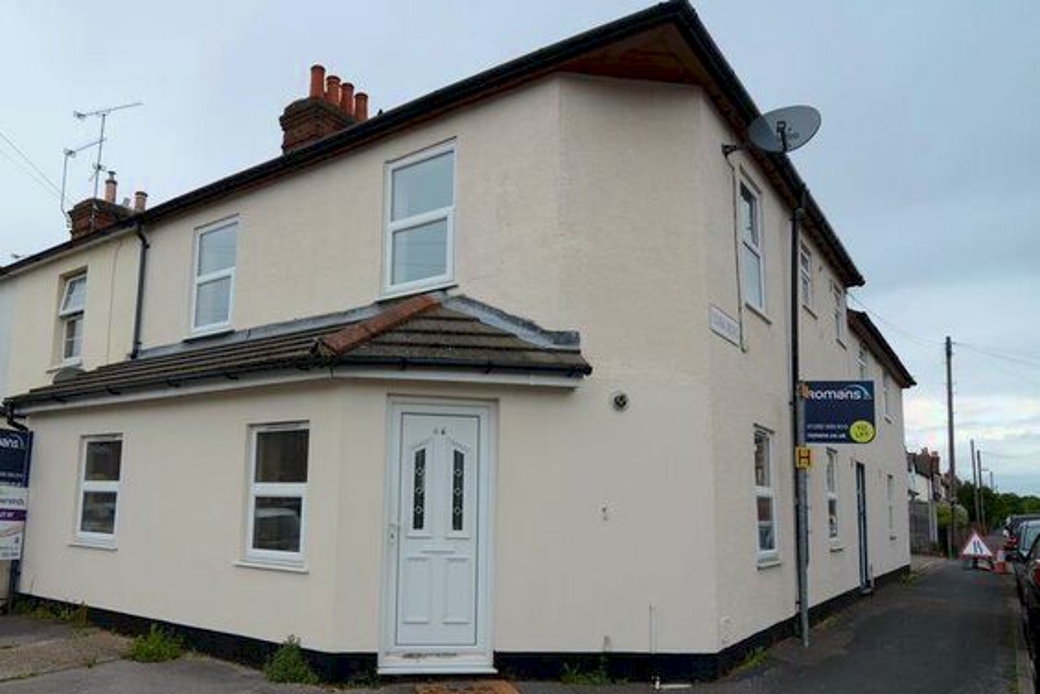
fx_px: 751
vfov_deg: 49.4
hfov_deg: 68.6
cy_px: 400
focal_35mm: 26
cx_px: 409
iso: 100
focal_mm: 14
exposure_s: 1/125
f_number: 5.6
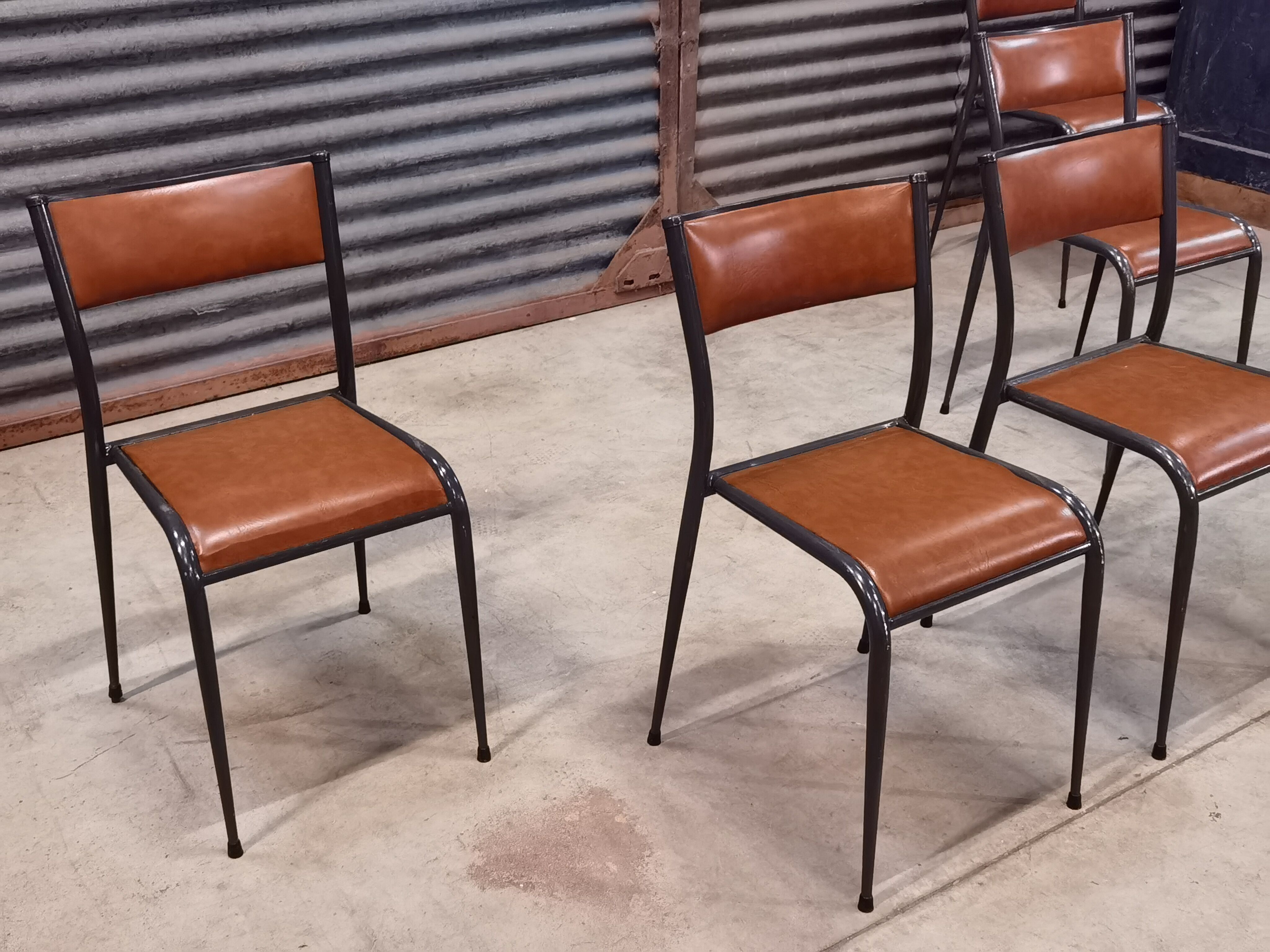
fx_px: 1504
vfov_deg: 35.1
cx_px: 635
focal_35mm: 41
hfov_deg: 45.8
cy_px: 476
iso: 800
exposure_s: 1/24
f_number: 1.9
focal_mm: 6.71
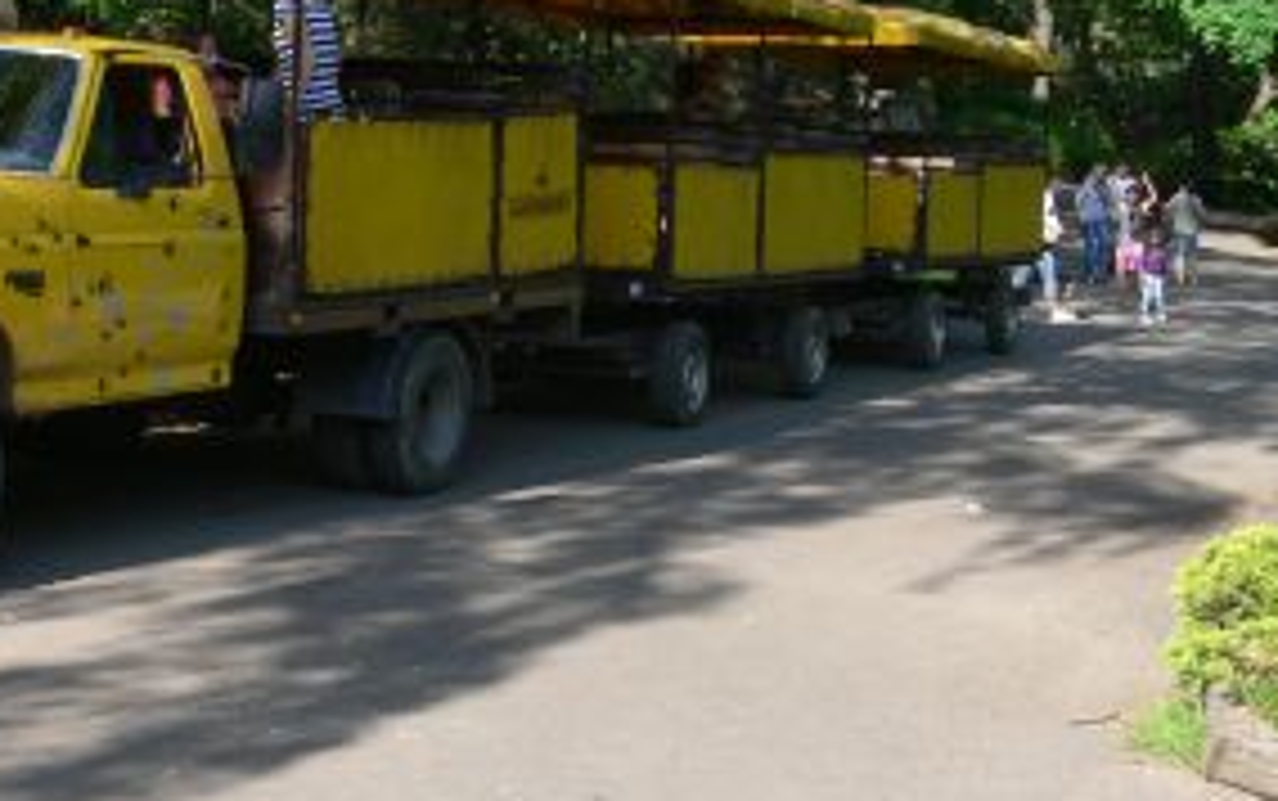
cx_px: 486
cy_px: 180
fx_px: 2475
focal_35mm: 71
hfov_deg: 28.9
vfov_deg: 18.2
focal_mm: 7.4
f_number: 5.6
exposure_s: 1/160
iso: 100
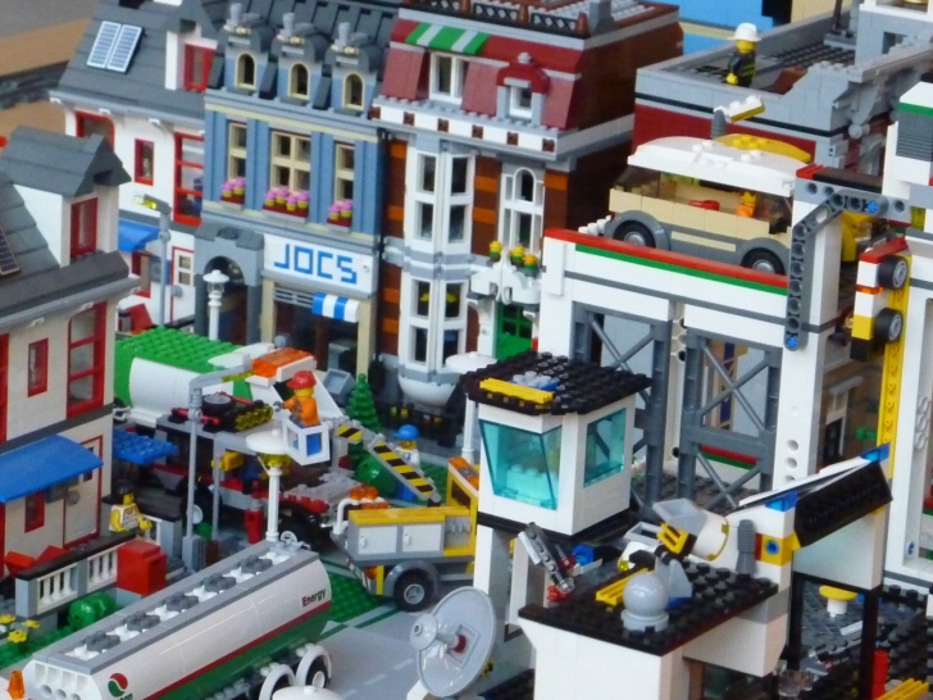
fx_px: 3639
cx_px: 369
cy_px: 468
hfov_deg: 14.6
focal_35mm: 135
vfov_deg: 11.0
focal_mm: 15.8
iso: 800
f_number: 4.3
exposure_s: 1/50
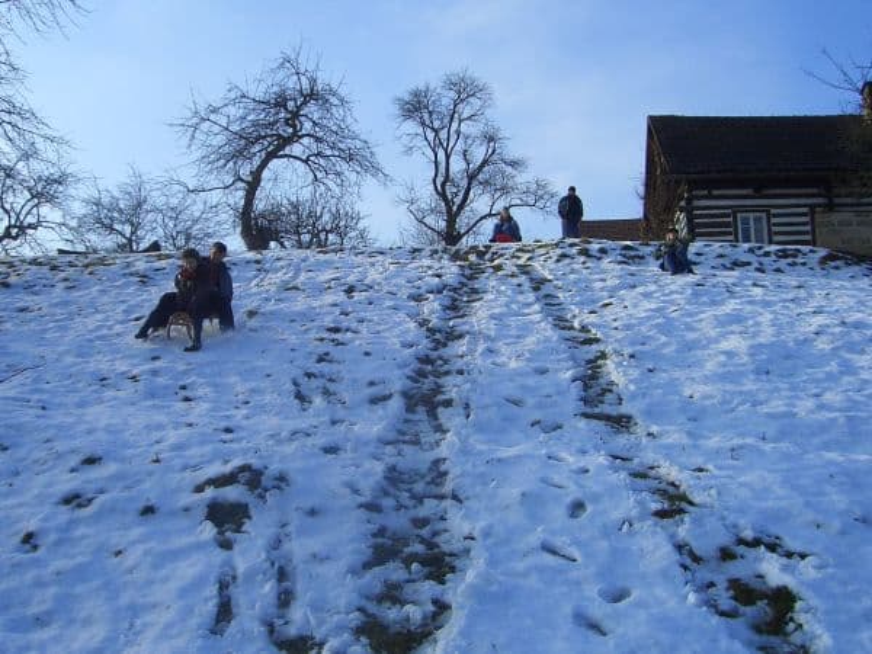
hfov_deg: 47.9
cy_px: 327
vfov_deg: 36.8
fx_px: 982
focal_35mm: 39
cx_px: 436
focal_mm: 8
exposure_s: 1/500
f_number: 4.8
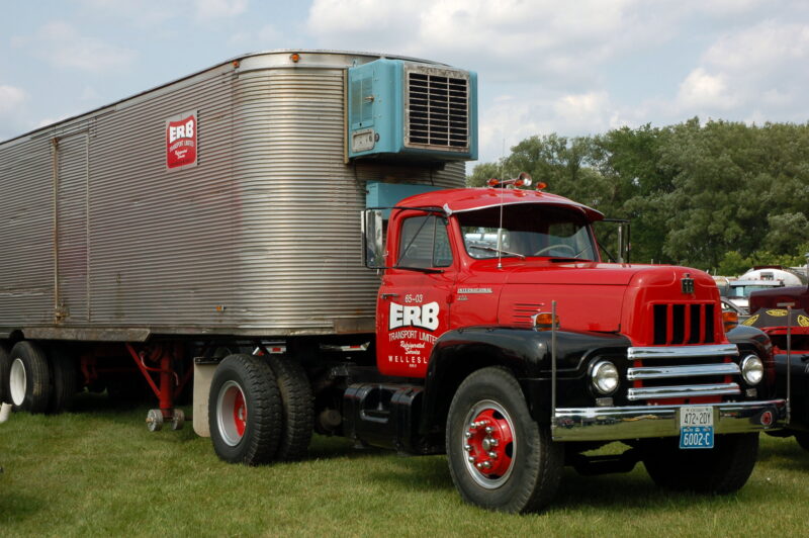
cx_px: 404
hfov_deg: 35.1
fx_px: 1280
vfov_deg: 23.7
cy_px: 269
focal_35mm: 57
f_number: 8
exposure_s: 1/400
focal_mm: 38
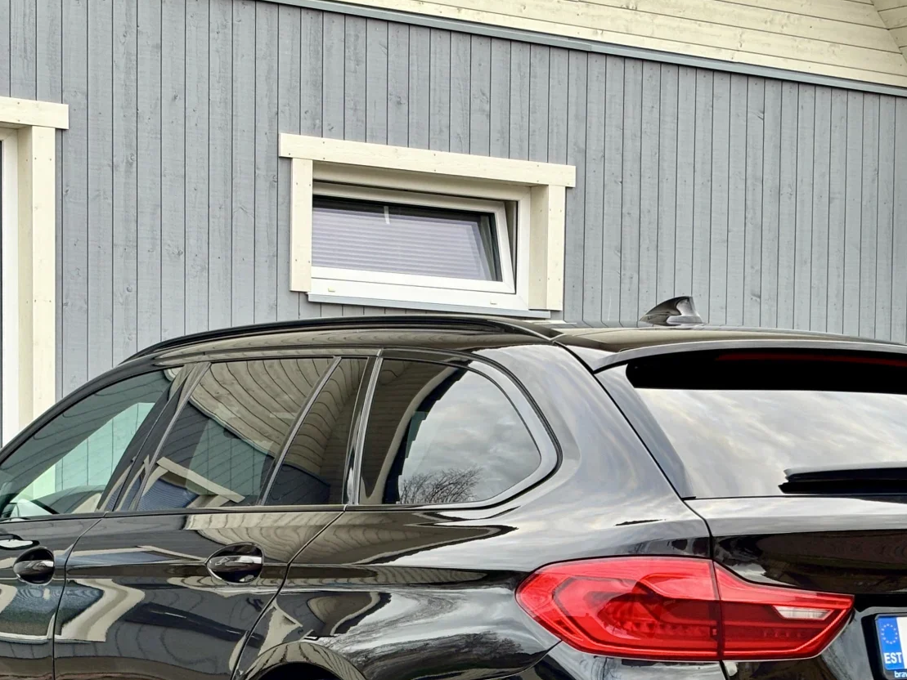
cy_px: 567
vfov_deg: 16.3
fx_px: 2358
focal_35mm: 90
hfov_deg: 21.8
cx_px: 490
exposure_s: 1/108
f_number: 1.6
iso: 50
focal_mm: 5.96
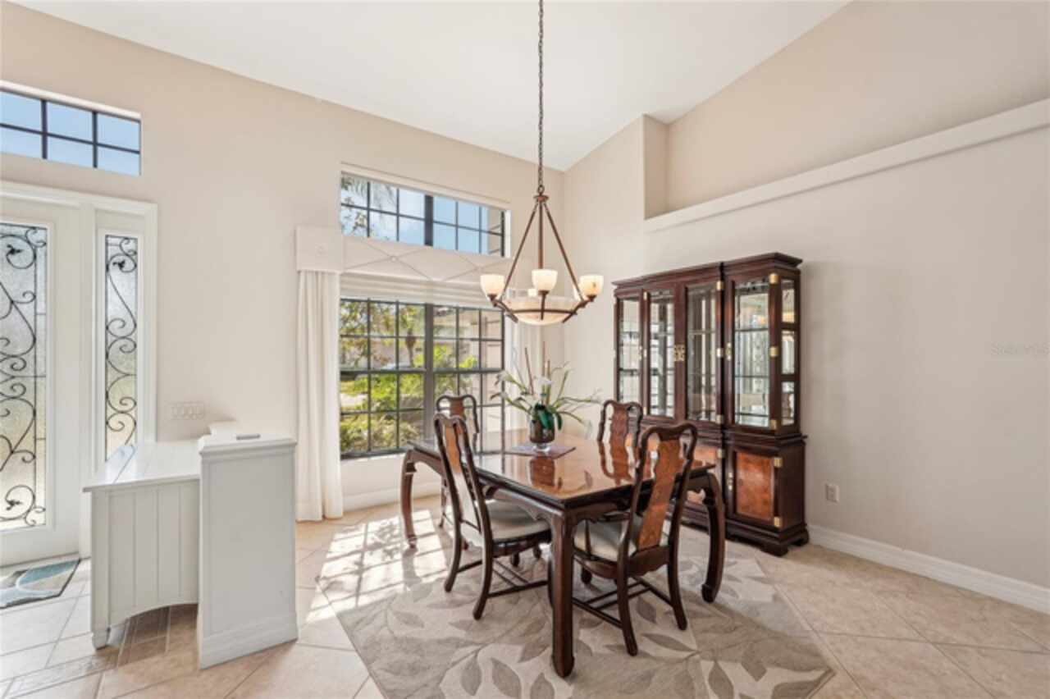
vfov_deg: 73.7
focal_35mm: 16
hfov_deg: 96.8
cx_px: 525
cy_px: 350
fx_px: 466
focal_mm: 16
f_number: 8
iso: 400
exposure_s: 1/60
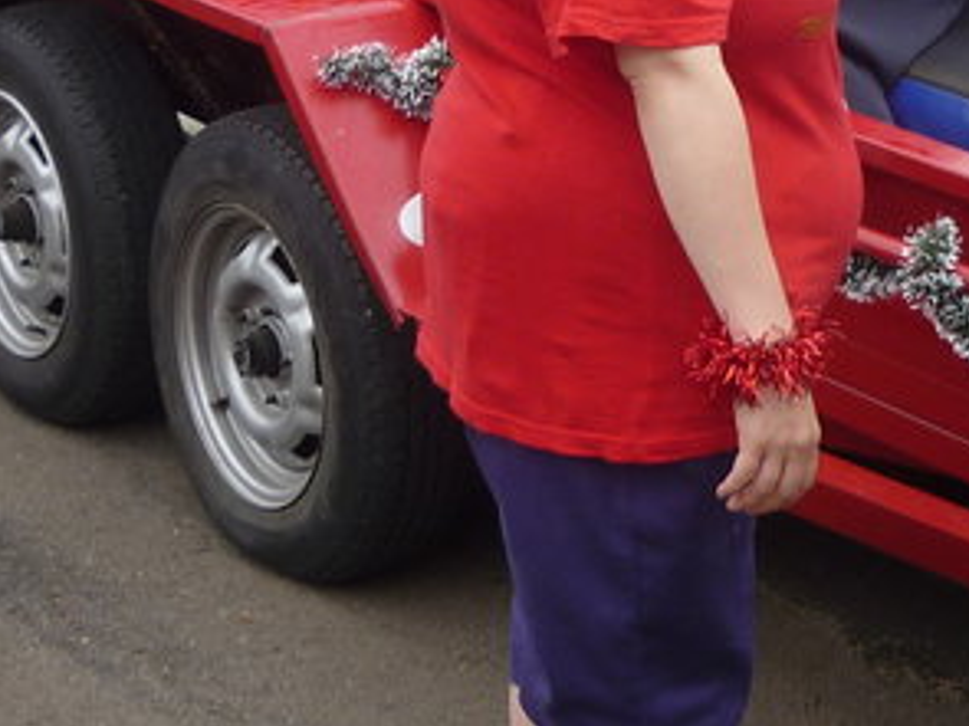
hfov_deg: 17.5
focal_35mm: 112
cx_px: 739
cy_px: -194
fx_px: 3134
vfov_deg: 12.8
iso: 80
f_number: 2.8
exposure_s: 1/160
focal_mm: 5.5
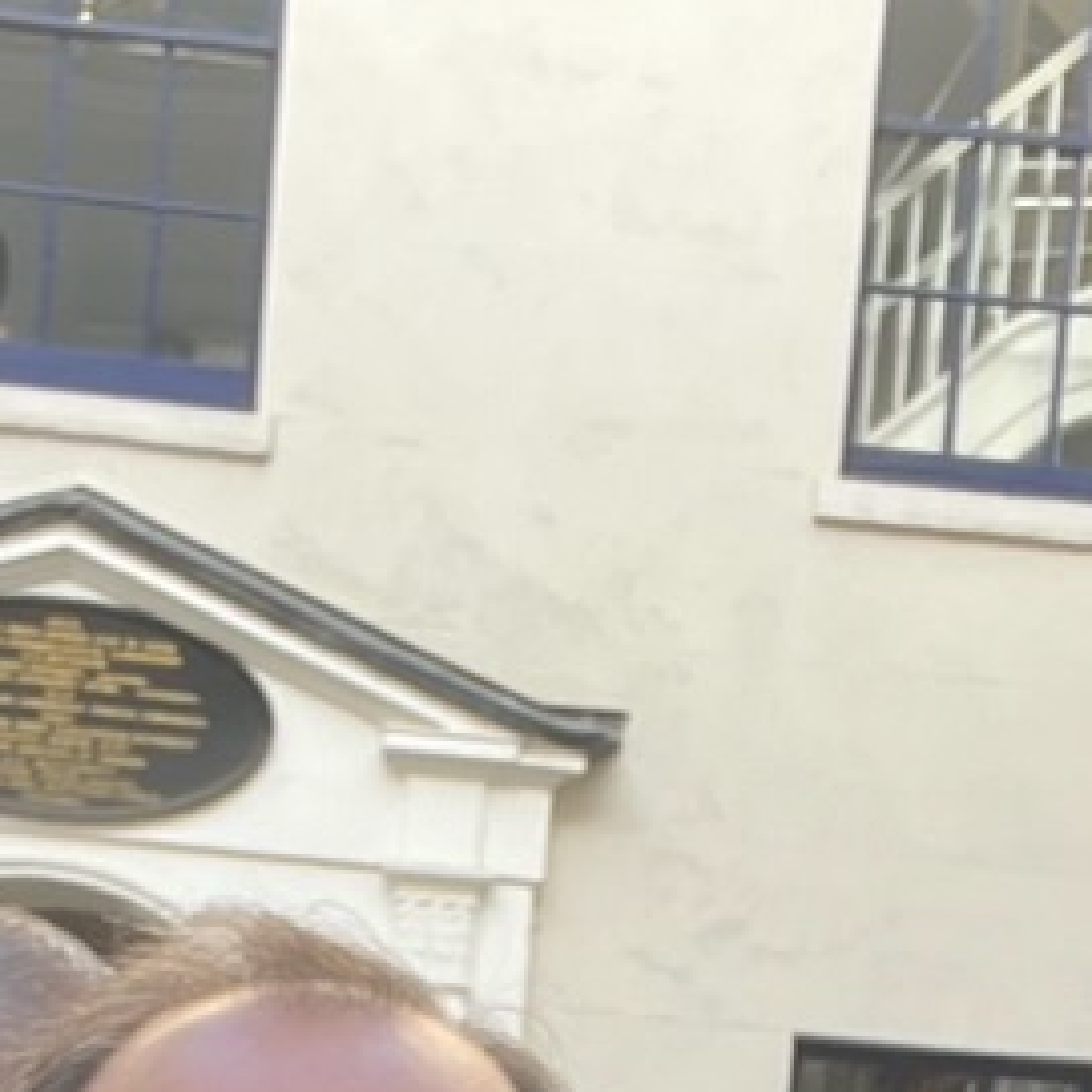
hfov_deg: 18.1
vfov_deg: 16.0
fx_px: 3426
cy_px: 1821
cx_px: 419
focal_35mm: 96
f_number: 2.2
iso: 80
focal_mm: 2.71
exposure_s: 1/121
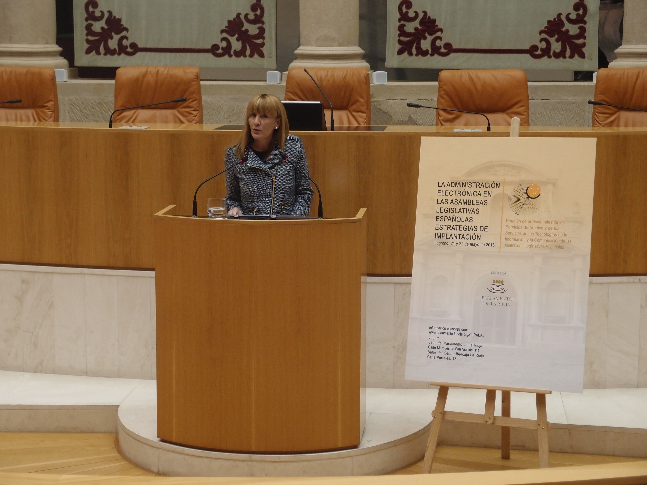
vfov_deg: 20.7
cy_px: 242
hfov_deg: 27.4
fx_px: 1327
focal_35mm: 71
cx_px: 324
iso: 200
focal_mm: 15.27
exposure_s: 1/125
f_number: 2.3
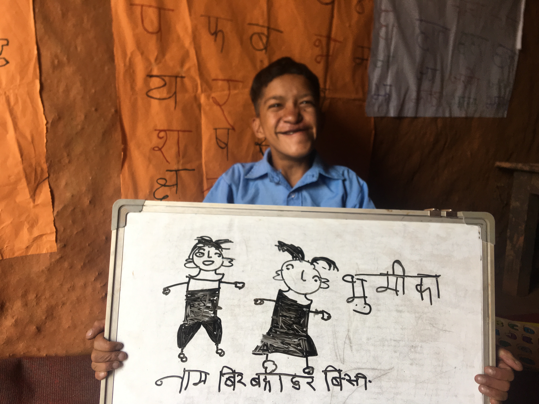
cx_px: 270
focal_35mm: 29
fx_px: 452
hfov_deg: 61.7
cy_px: 202
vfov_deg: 48.2
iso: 40
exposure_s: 1/100
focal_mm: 4.15
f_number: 2.2
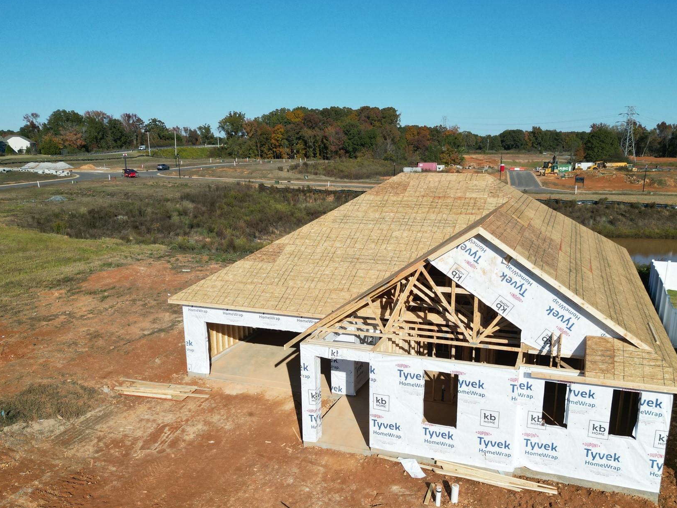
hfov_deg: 59.9
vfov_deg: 46.5
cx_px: 348
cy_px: 308
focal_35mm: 30
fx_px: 587
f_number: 1.7
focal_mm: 6.72
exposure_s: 1/5000
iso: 200
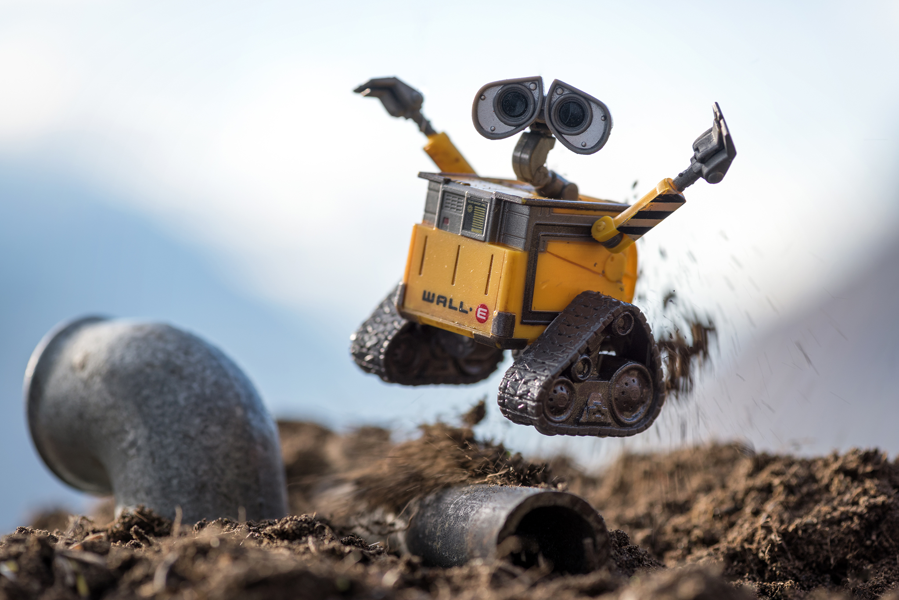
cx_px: 450
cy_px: 300
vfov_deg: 13.1
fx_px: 2623
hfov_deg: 19.4
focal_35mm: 105
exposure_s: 1/200
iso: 64
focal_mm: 105
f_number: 6.3
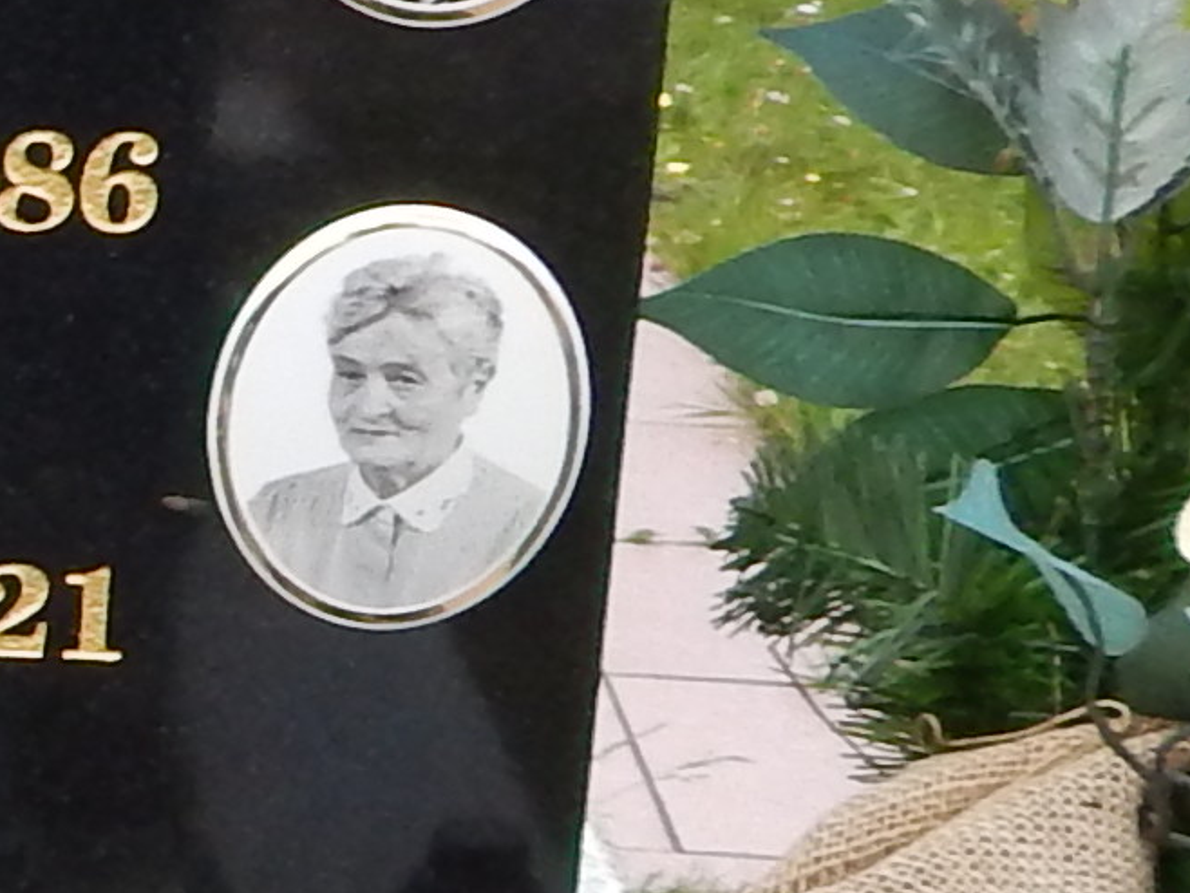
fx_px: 5537
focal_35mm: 161
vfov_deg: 9.2
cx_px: -1857
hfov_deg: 10.3
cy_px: 495
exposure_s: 1/640
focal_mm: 4
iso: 125
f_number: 3
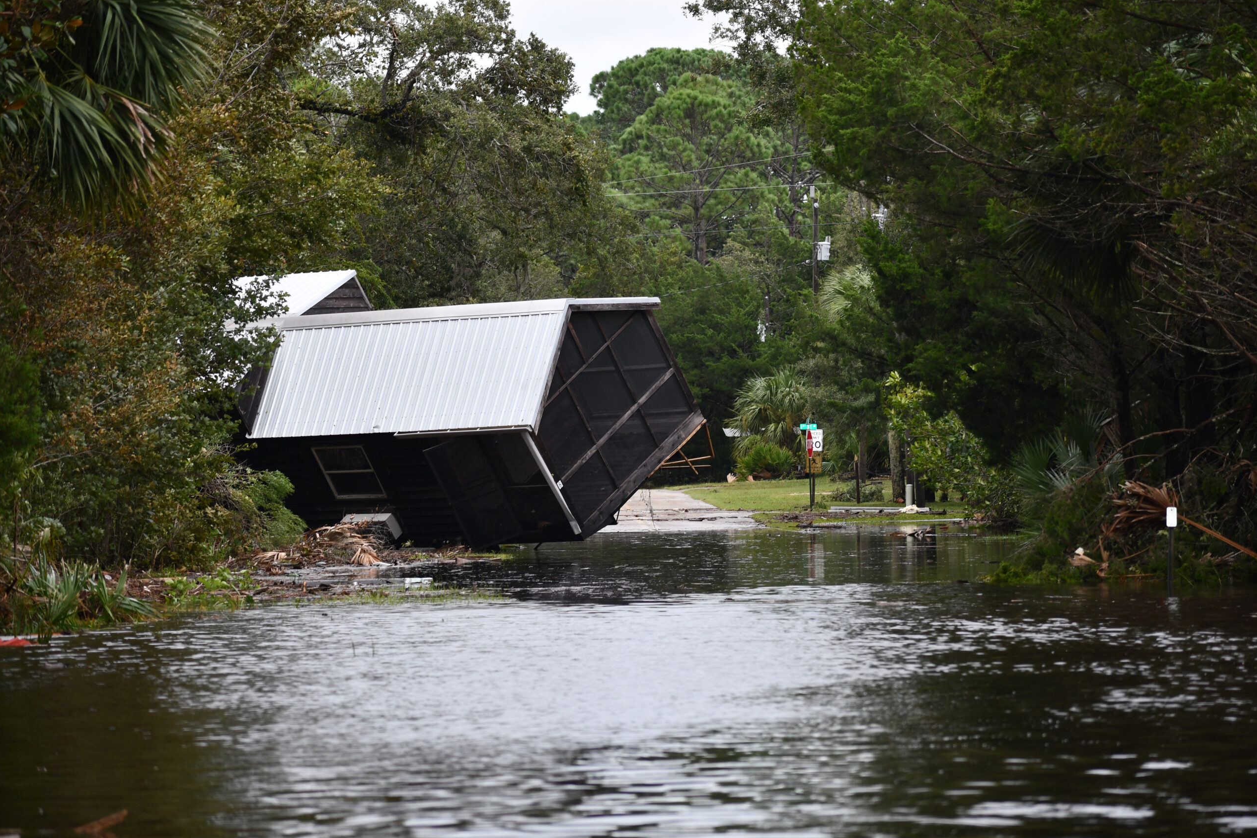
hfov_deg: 10.9
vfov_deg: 7.3
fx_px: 6564
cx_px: 629
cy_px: 419
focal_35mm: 188
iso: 200
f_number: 4.8
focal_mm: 125
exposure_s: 1/250
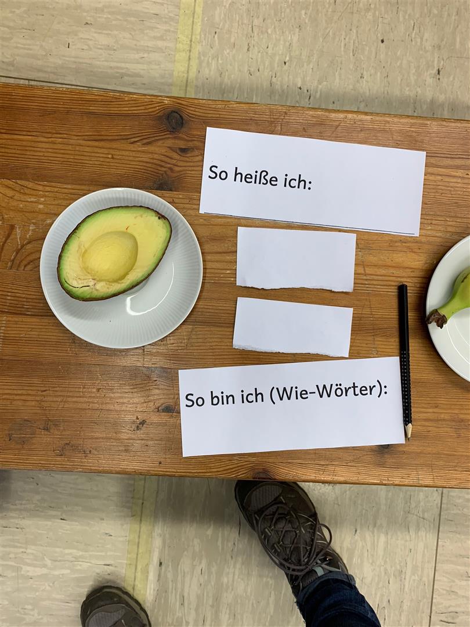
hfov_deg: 53.1
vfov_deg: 67.3
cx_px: 235
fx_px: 471
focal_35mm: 26
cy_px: 314
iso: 80
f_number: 1.8
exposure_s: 1/100
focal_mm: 4.25
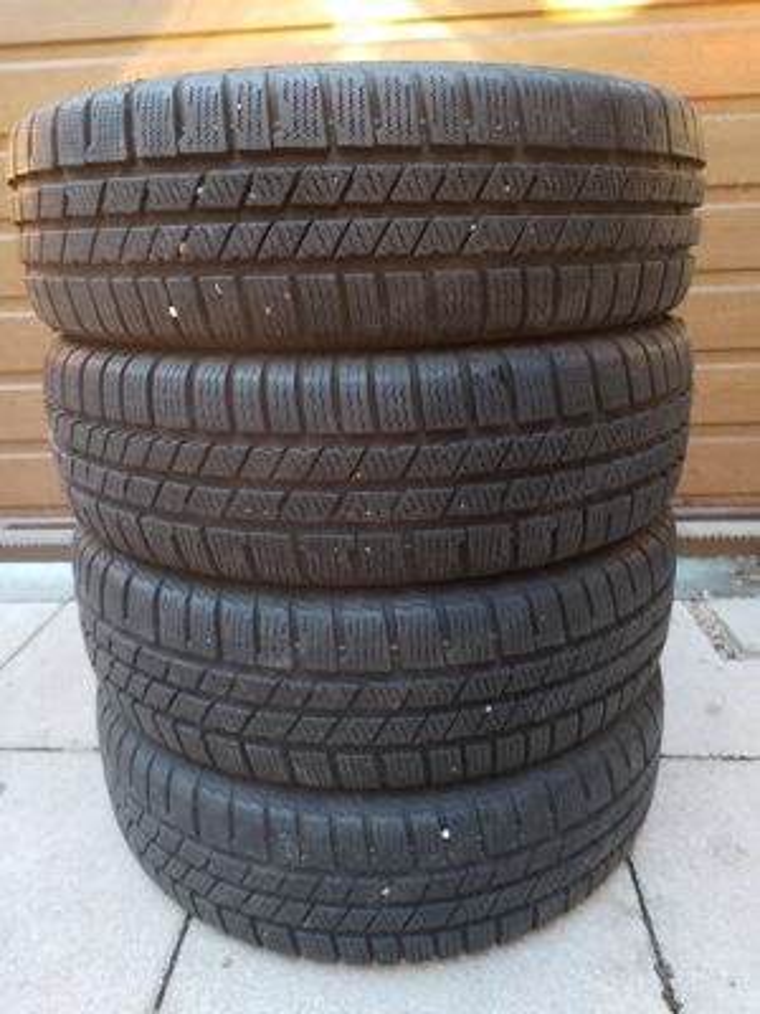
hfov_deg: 48.2
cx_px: 380
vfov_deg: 61.7
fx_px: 849
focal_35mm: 29
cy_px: 507
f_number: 1.8
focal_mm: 4.75
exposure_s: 1/33.3
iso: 336
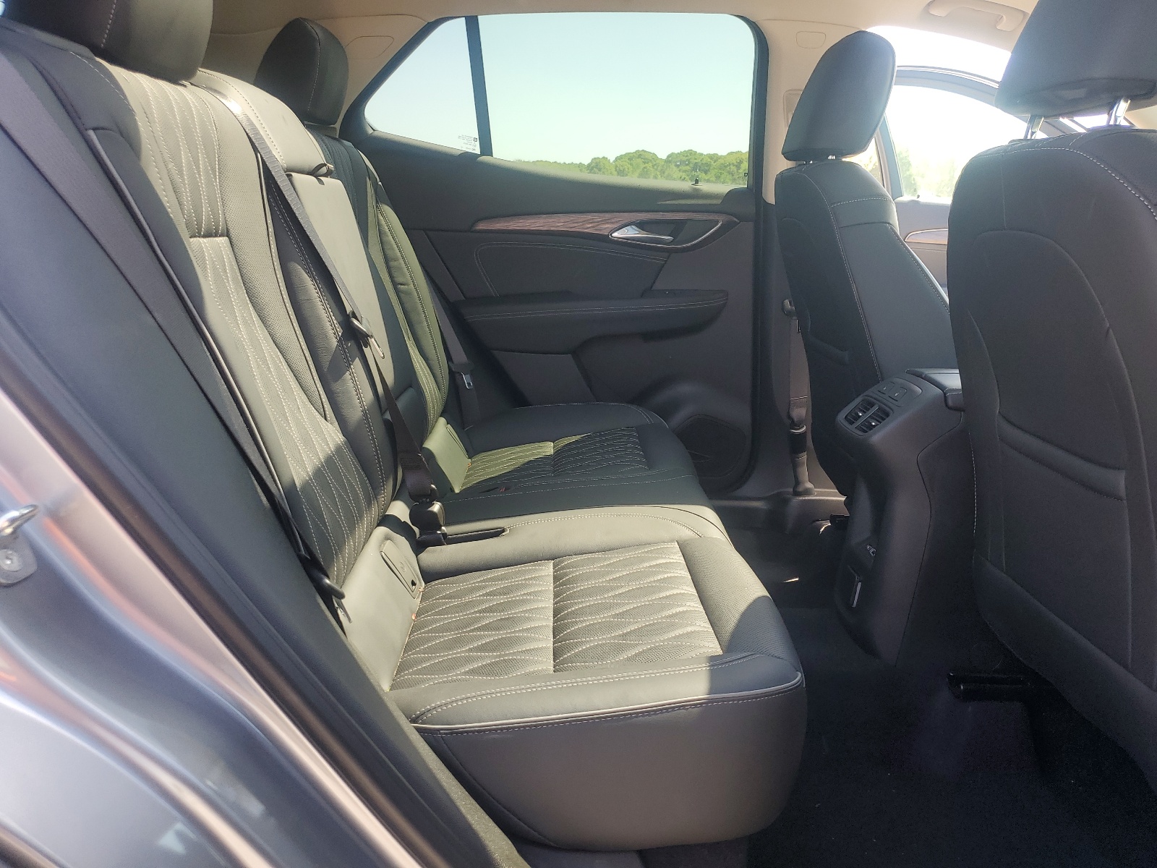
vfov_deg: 53.1
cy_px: 434
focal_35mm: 26
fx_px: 869
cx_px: 578
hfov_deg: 67.3
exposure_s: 1/185
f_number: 1.5
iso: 50
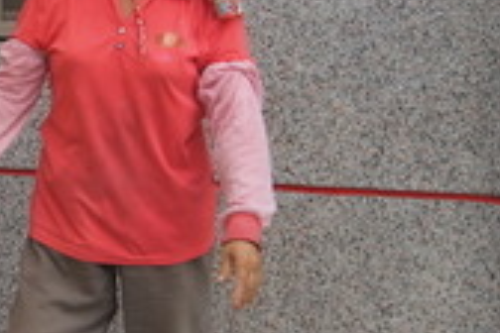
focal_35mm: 128
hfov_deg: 15.3
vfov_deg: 10.7
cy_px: 116
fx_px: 1778
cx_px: -126
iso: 100
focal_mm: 24
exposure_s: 1/160
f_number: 8
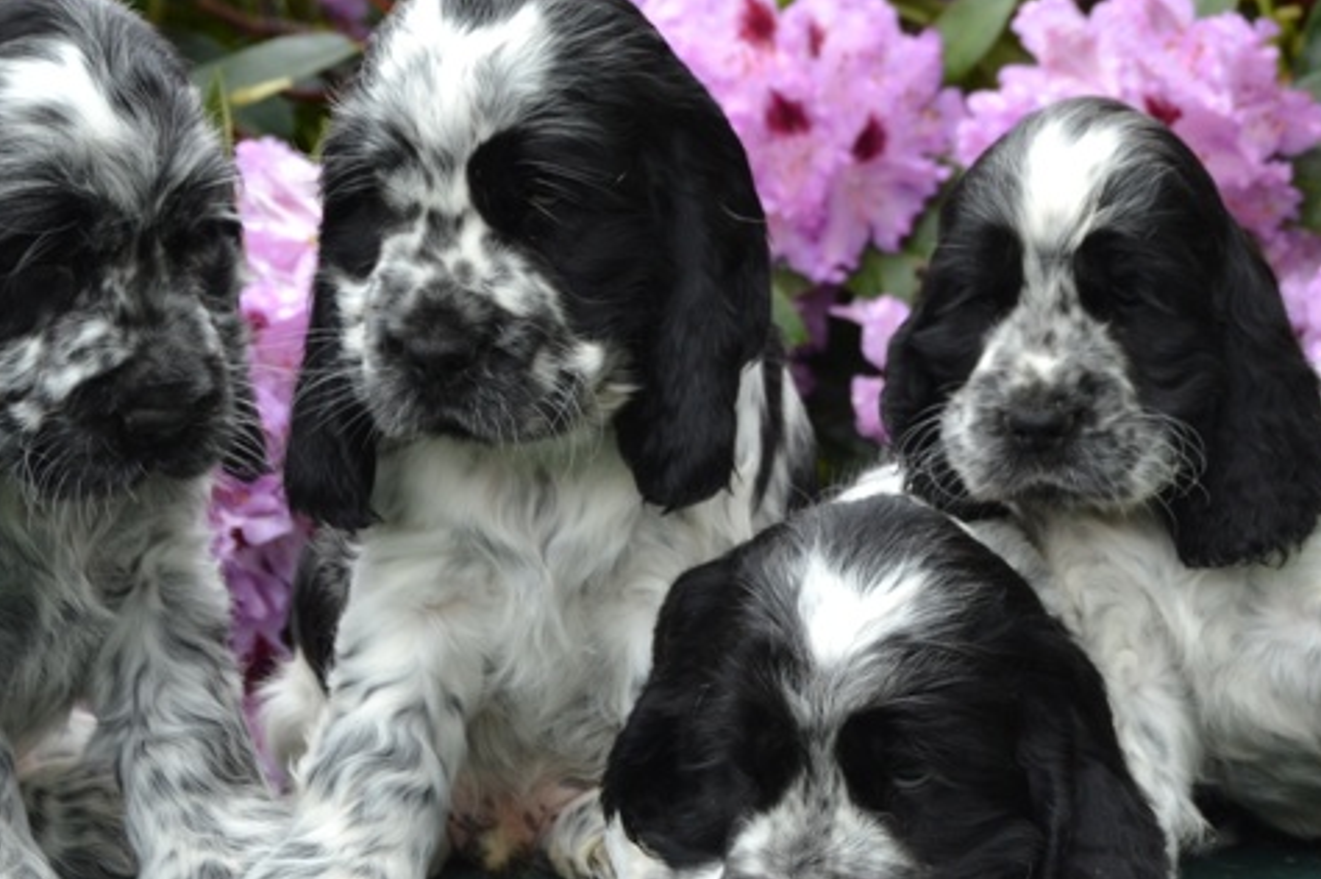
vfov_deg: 14.2
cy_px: 399
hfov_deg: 21.3
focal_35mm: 96
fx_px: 3520
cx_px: 648
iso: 400
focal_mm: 38
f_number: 5
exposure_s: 1/100
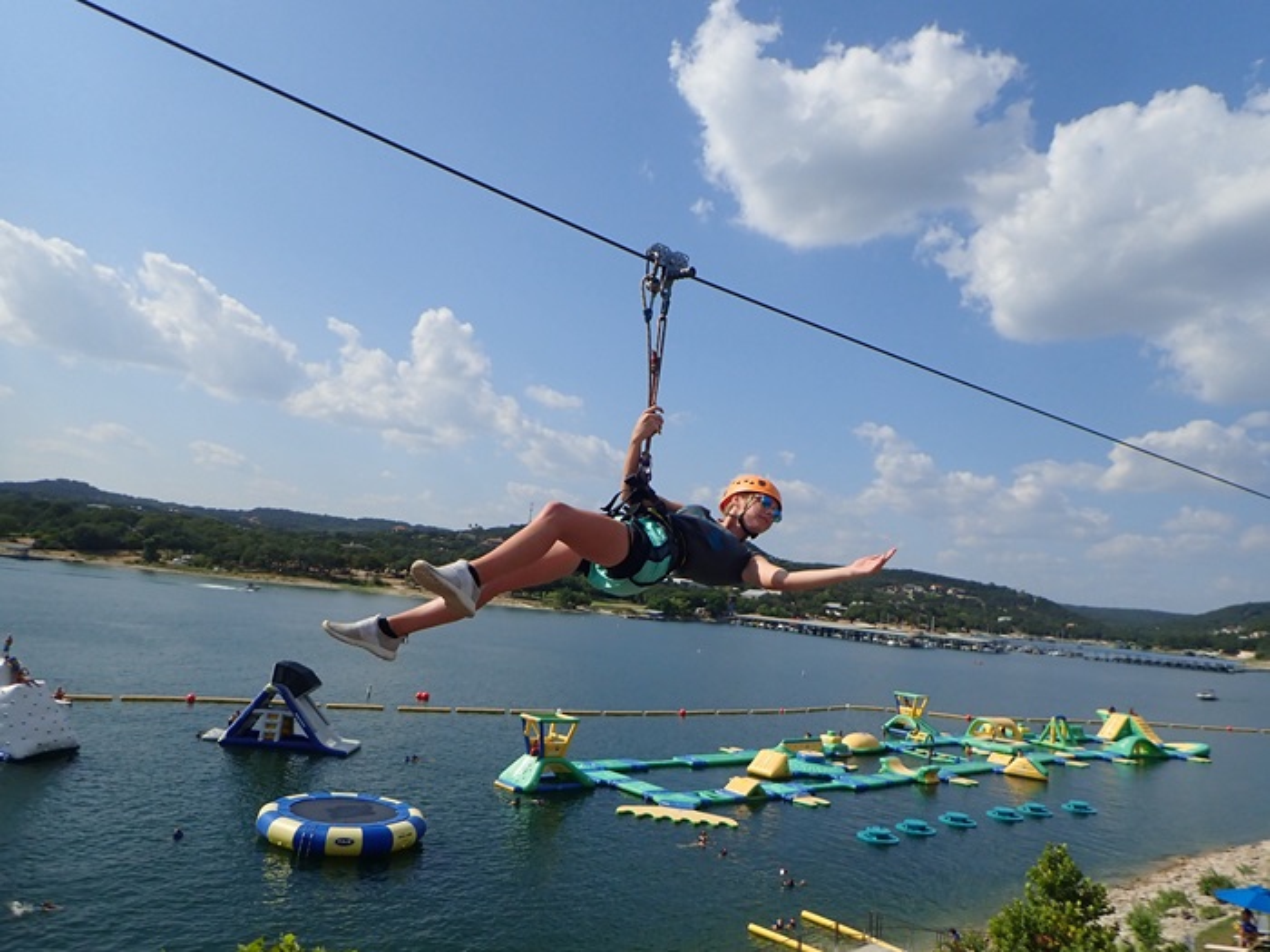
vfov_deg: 54.9
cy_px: 476
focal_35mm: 25
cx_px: 635
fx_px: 917
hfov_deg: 69.4
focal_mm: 4.5
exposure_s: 1/640
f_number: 8
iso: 200
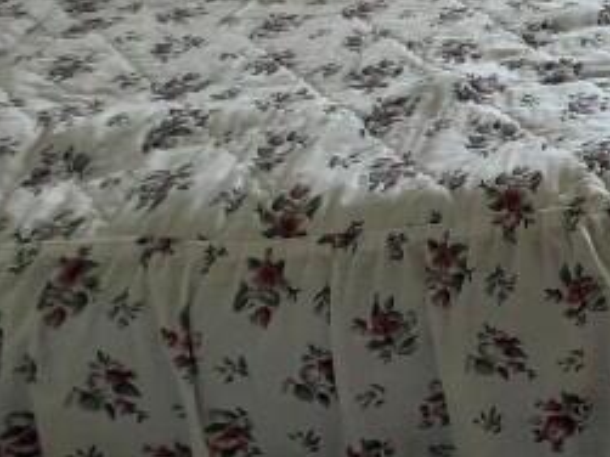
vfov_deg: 23.1
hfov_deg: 25.5
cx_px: 948
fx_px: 934
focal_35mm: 53
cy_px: -199
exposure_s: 1/159
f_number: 1.8
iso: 32
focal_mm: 1.57
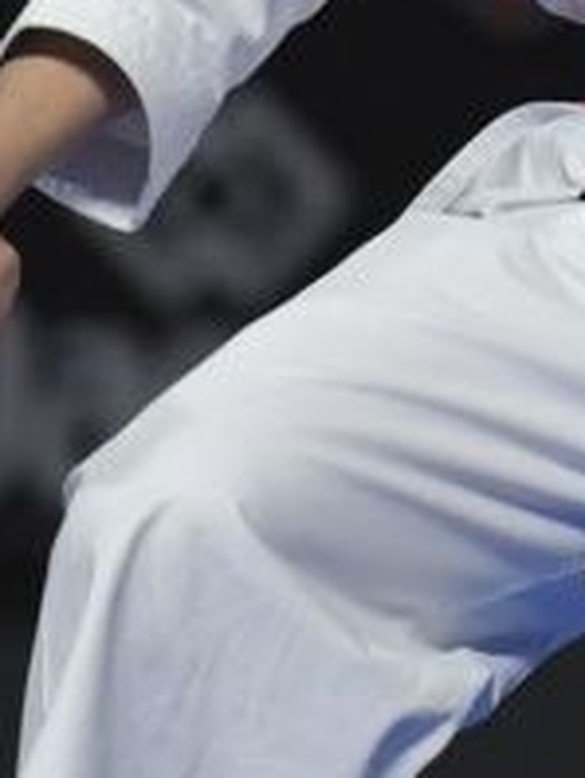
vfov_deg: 1.1
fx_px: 39258
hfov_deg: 0.9
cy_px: -530
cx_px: 2081
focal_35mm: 1746
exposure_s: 1/800
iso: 800
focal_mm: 200
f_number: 2.8
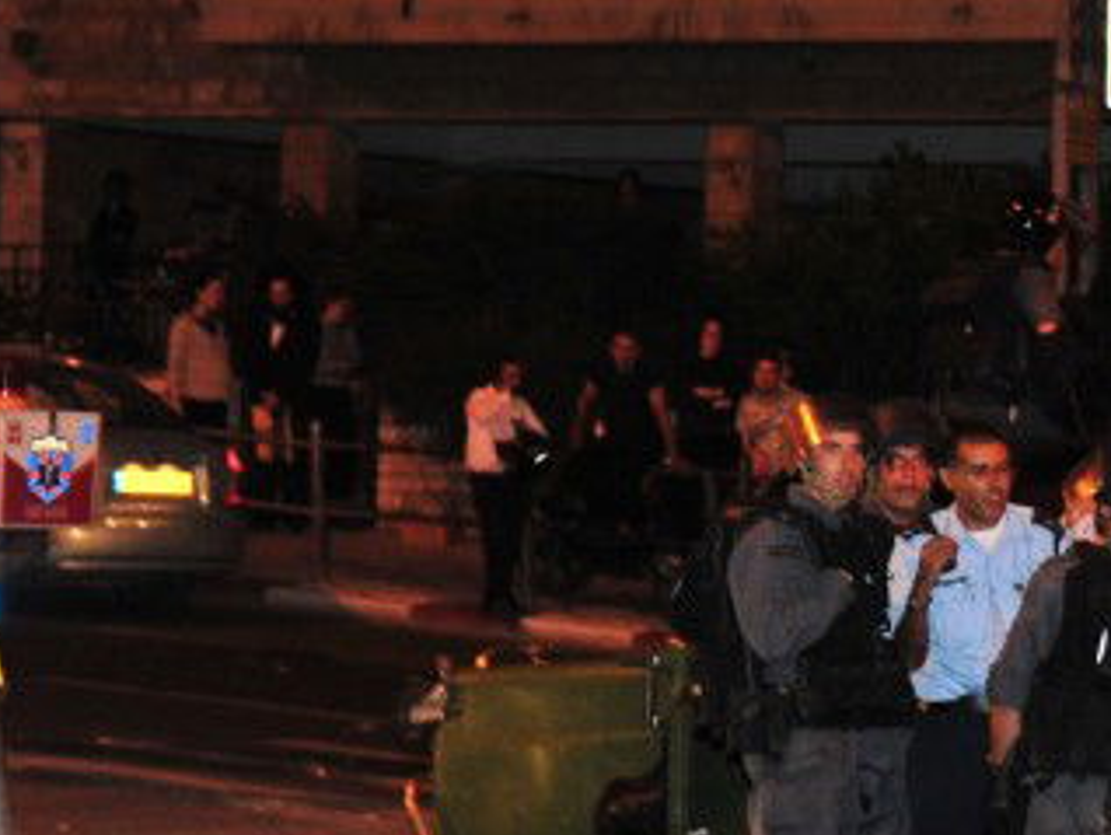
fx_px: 5814
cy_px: 440
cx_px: 1929
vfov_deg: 8.2
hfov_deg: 10.3
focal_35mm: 181
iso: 1600
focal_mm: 50
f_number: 4
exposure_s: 1/80
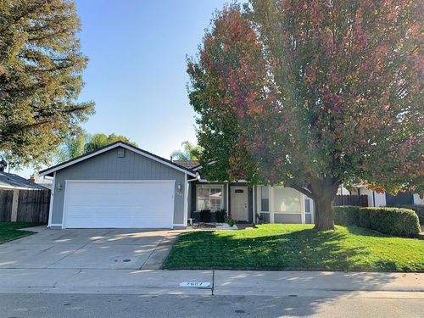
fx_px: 318
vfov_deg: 53.1
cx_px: 212
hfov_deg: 67.3
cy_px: 159
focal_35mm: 26
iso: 25
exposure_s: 1/298
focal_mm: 4.25
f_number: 1.8
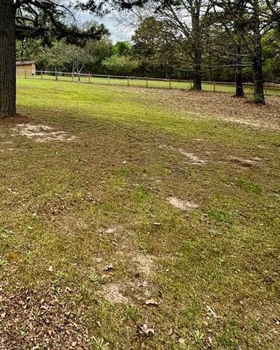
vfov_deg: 56.8
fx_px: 301
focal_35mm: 29
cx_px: 26
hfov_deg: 45.2
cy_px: 79
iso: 50
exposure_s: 1/707
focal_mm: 2.22
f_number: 2.2
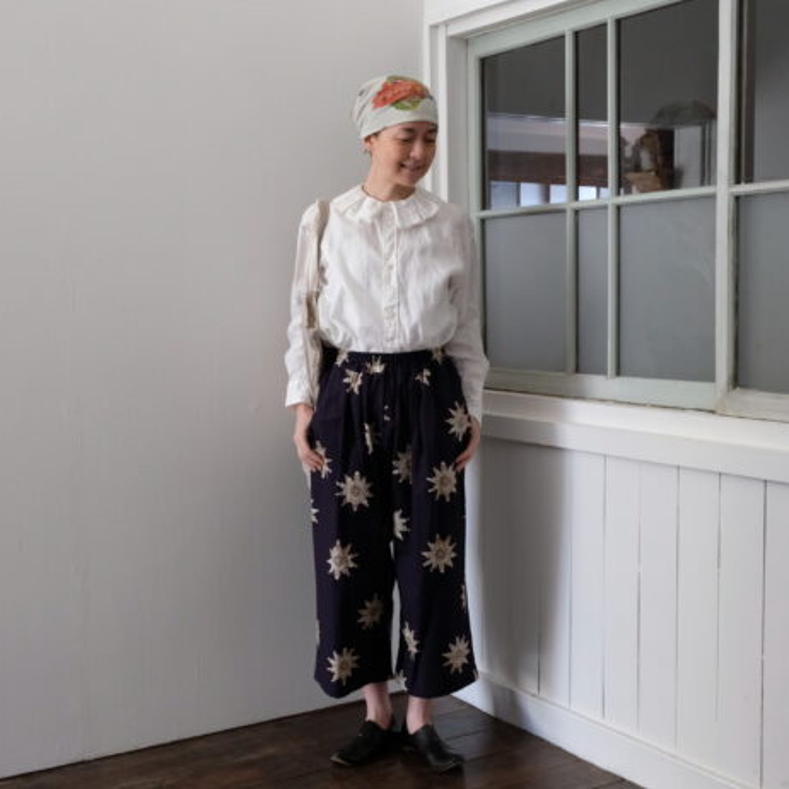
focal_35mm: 45
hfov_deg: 37.6
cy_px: 395
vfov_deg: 37.6
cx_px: 394
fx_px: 1160
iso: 2000
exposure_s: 1/125
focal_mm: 23.3
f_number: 5.6
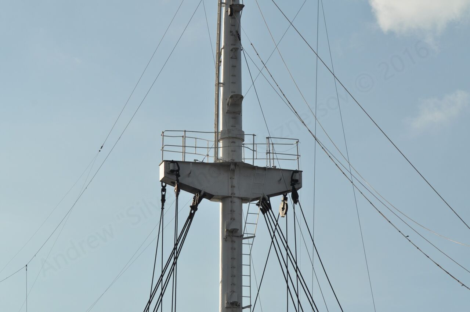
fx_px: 2445
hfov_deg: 11.0
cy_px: 156
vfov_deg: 7.3
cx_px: 235
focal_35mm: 188
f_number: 8
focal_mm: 125
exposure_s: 1/800
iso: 200
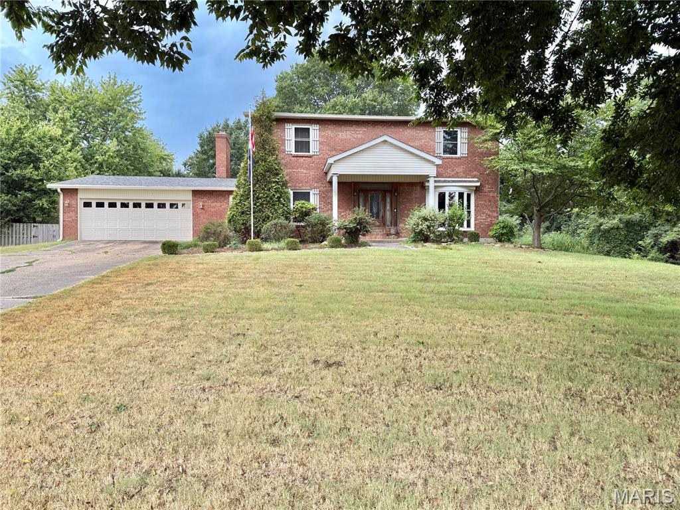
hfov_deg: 71.6
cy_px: 255
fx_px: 471
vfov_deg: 56.8
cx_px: 340
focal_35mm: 24
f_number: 1.78
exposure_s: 1/138
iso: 80
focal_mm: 6.76
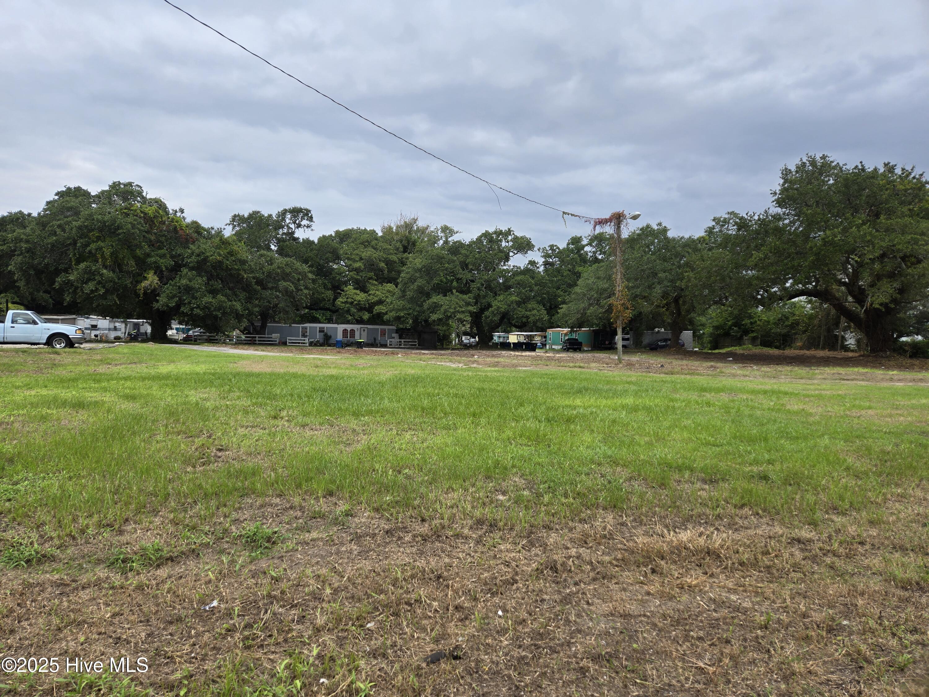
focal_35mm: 23
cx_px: 464
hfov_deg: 73.9
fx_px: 617
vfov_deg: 58.9
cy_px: 348
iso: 25
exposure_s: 1/1899
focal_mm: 5.4
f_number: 1.8
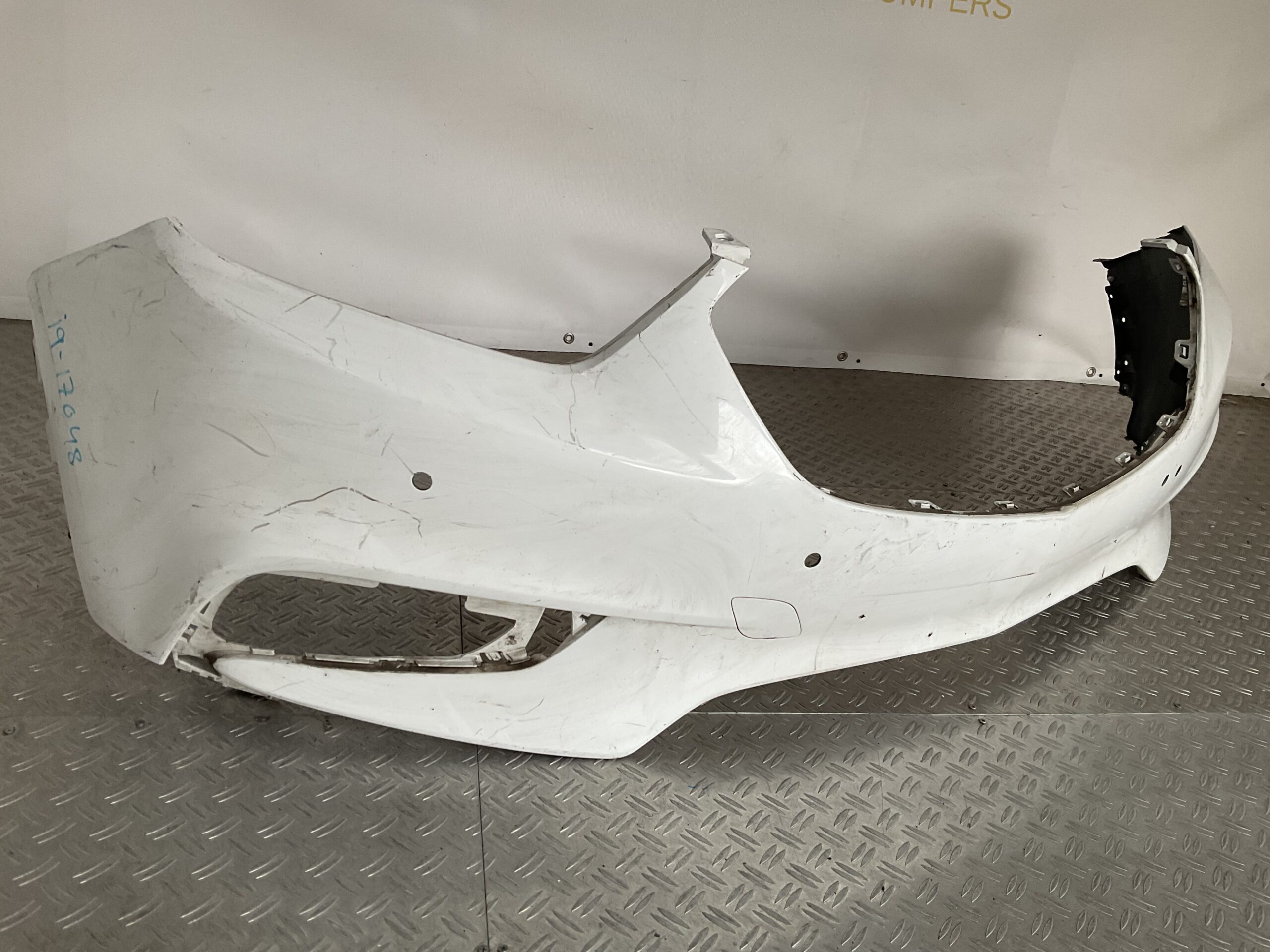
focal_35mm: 29
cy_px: 476
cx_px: 635
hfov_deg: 61.7
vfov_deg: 48.2
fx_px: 1064
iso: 50
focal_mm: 3
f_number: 1.8
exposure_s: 1/100
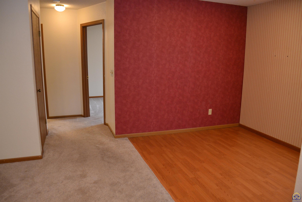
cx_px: 151
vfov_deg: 47.9
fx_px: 226
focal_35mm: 27
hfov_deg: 67.4
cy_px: 101
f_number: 3.5
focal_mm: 18
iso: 720
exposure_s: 1/60
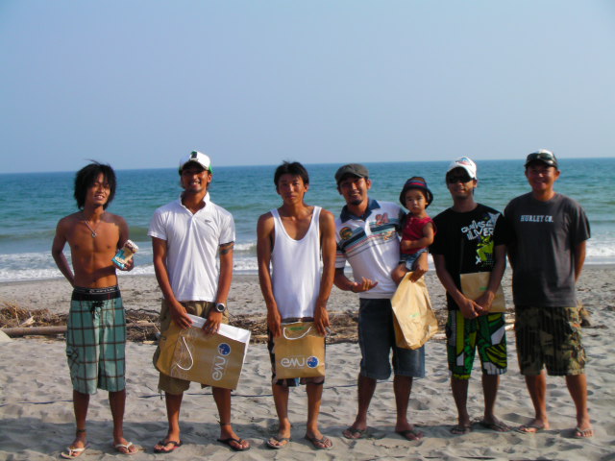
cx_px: 308
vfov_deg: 25.7
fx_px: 1013
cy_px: 230
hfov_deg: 33.8
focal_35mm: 57
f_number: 4.1
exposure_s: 1/384
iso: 50
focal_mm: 9.5
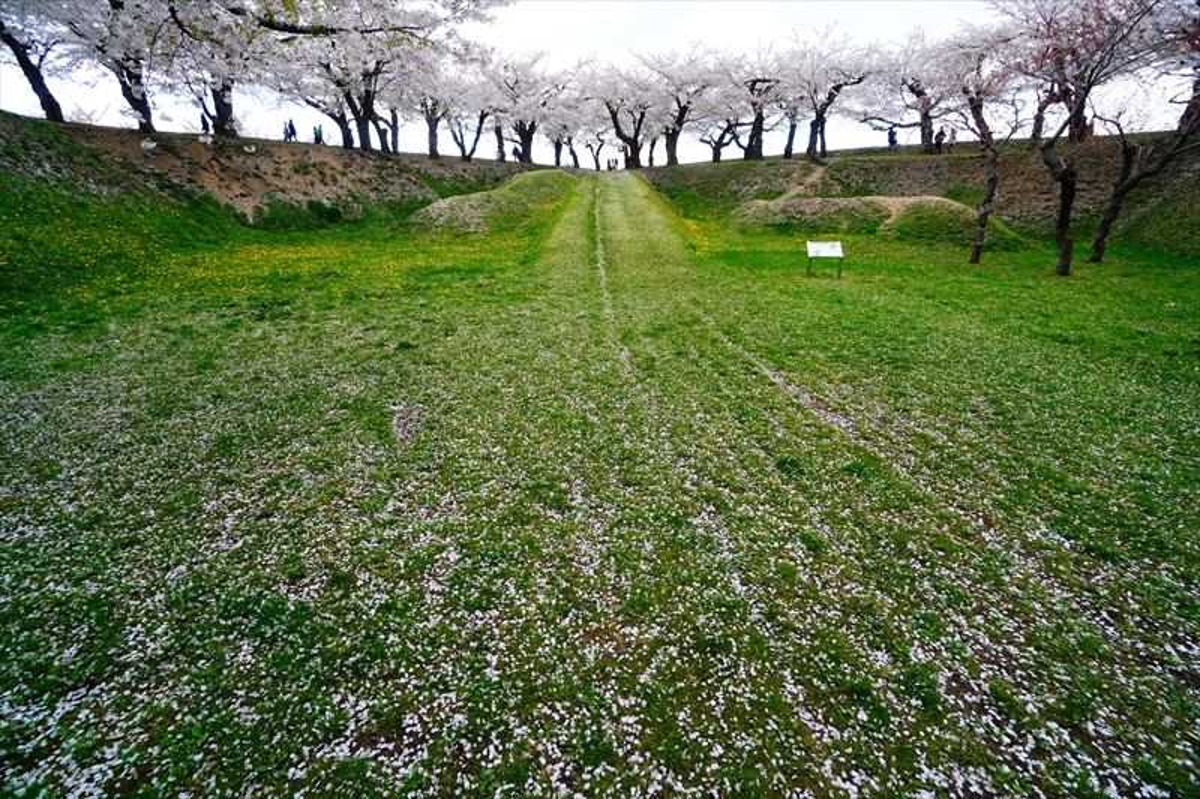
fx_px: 500
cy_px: 400
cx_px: 600
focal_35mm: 15
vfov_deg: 77.3
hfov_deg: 100.4
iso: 100
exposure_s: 1/80
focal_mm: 10
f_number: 6.3
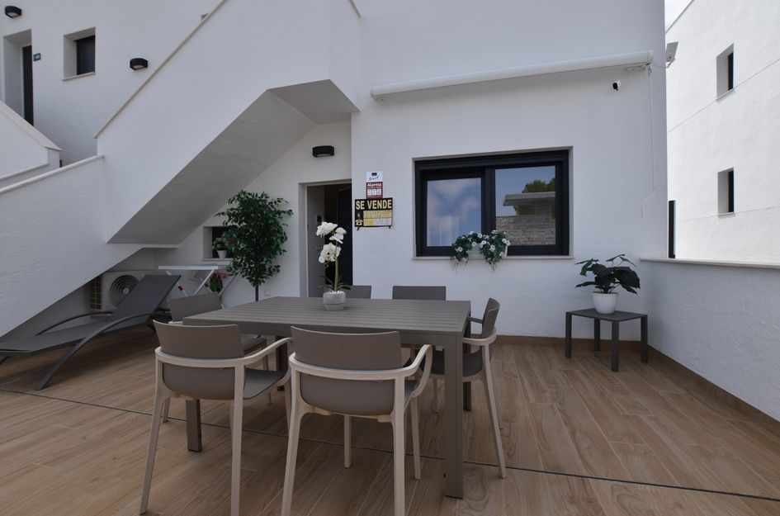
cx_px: 390
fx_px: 324
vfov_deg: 77.0
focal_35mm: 15
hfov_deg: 100.5
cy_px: 258
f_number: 8
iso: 200
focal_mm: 10
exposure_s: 1/500
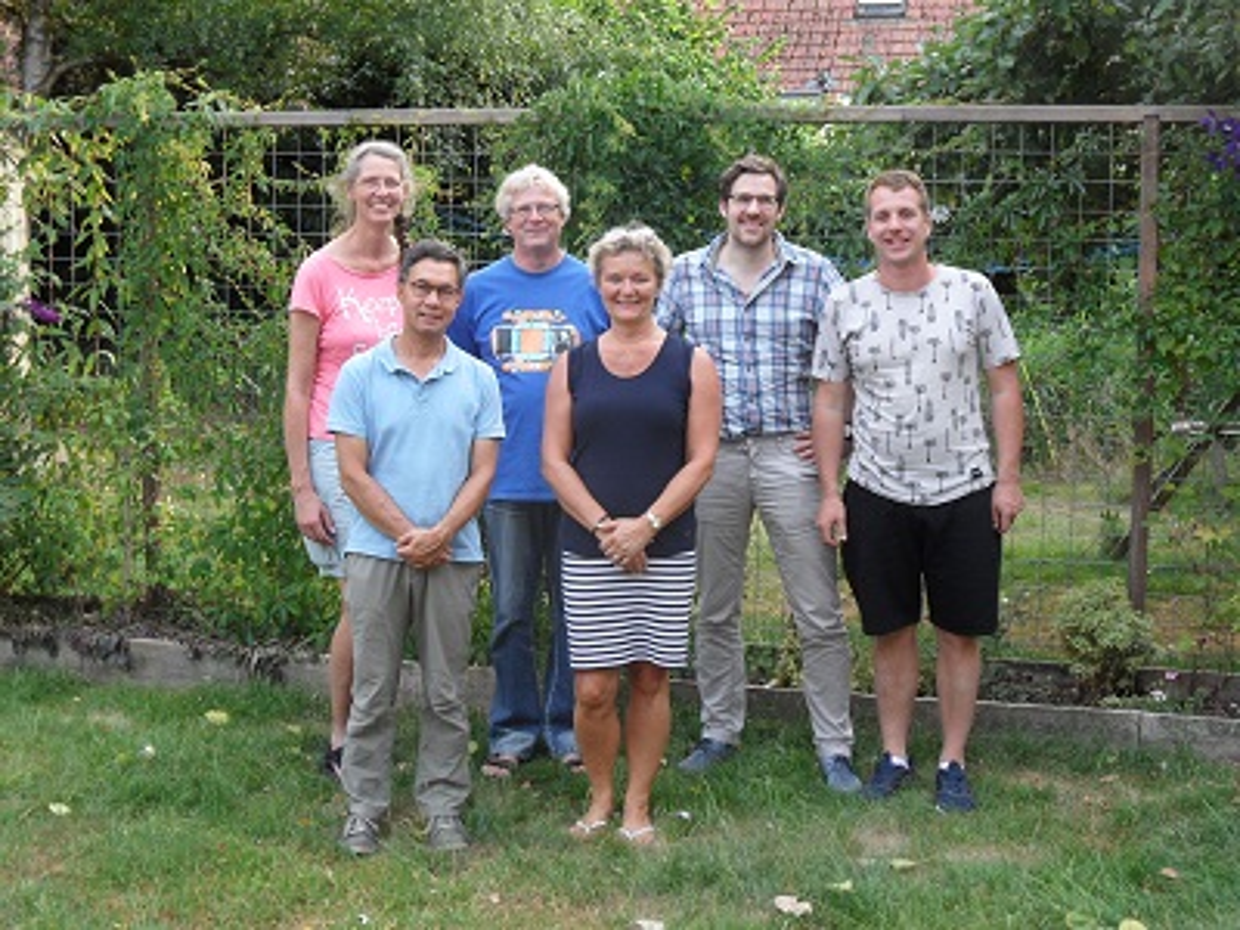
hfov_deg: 38.2
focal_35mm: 50
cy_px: 465
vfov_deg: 29.1
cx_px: 620
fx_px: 1791
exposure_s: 1/45
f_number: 3.8
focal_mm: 8.2
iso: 120
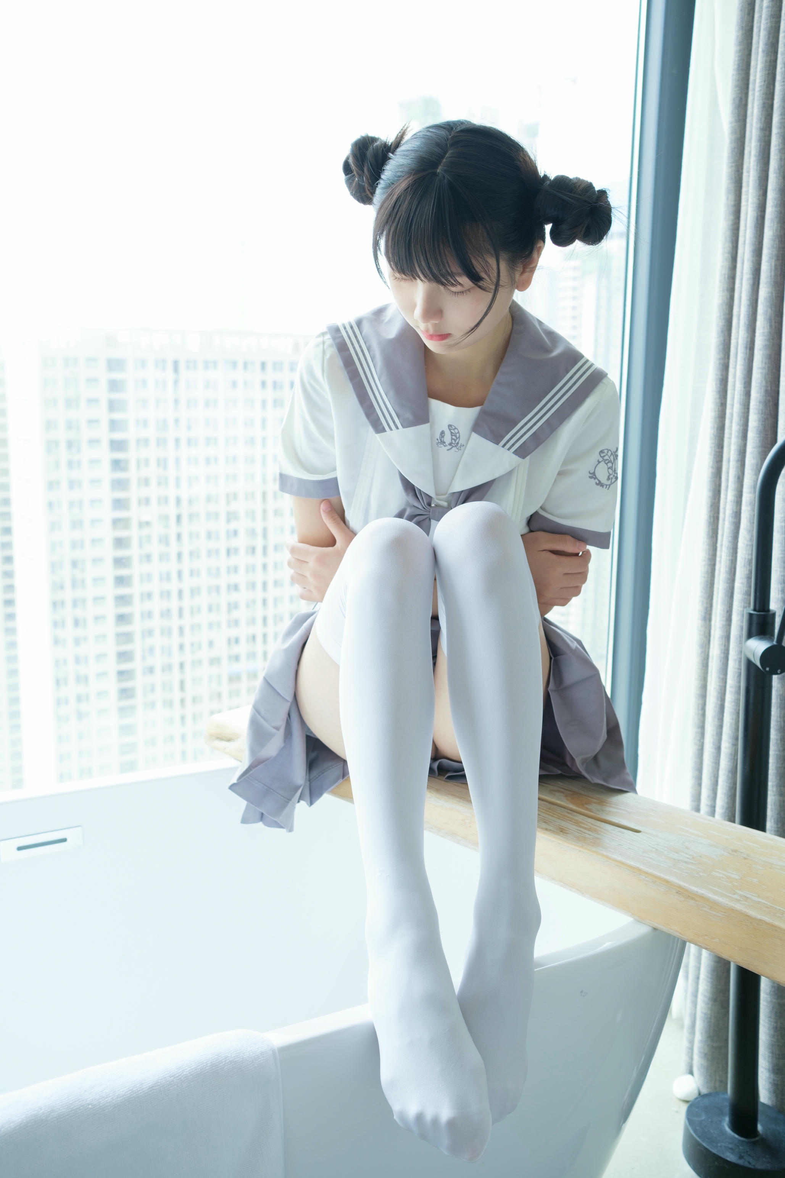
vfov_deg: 54.4
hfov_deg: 37.8
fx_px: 1145
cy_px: 589
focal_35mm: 35
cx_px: 392
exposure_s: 1/100
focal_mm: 23
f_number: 3.6
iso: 160
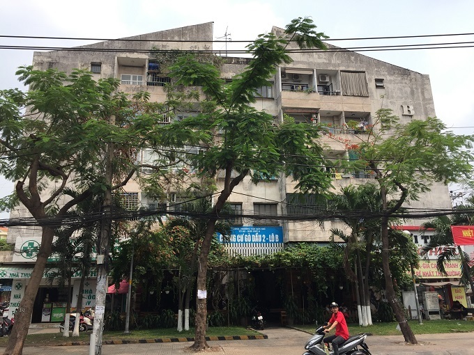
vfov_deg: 48.2
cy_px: 178
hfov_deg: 61.7
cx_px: 237
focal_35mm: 29
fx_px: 397
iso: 32
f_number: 2.2
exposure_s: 1/1068
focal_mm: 4.15
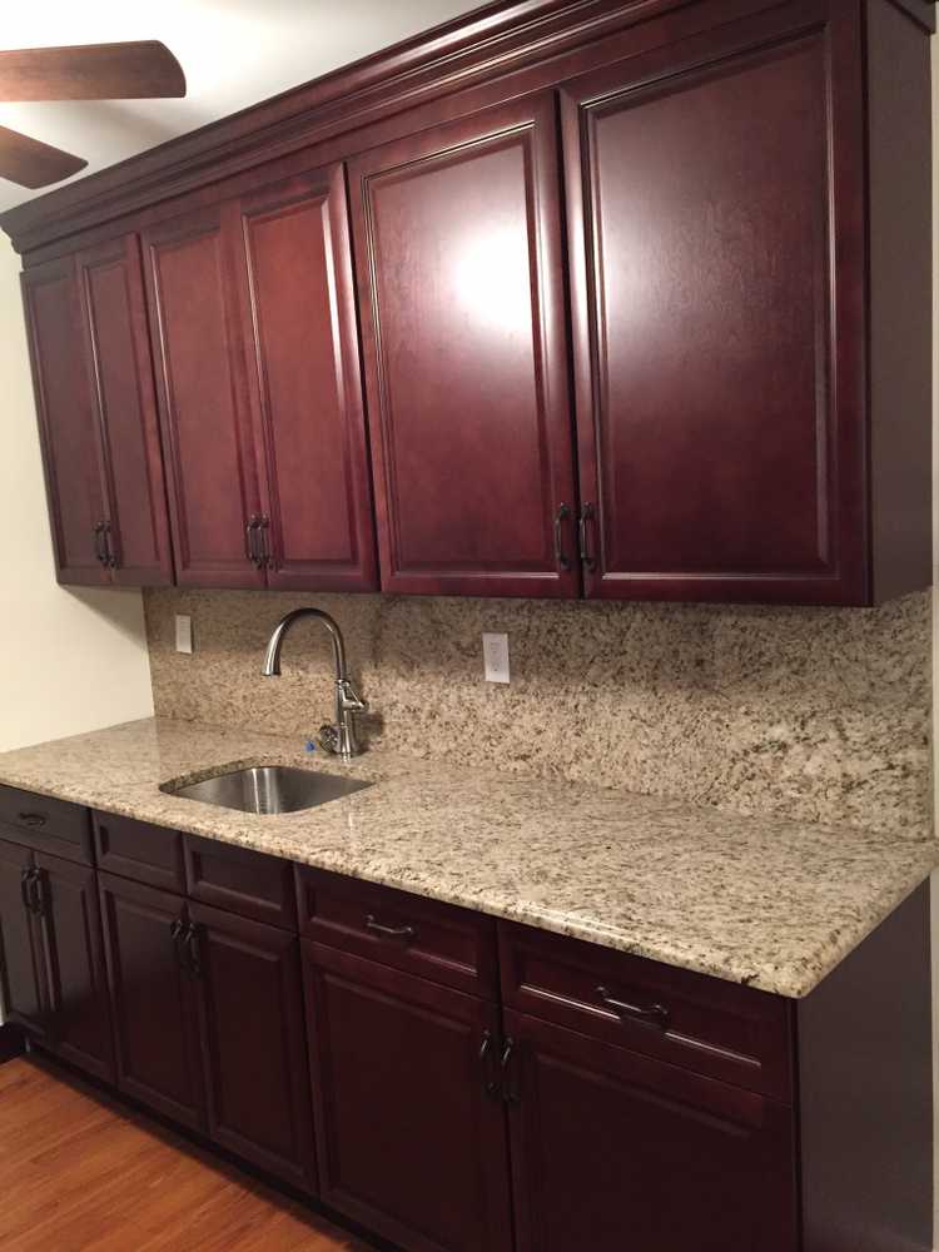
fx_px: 1049
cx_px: 470
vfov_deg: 61.7
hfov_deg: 48.2
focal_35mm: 29
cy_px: 626
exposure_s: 1/17
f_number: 2.2
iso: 250
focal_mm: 4.15
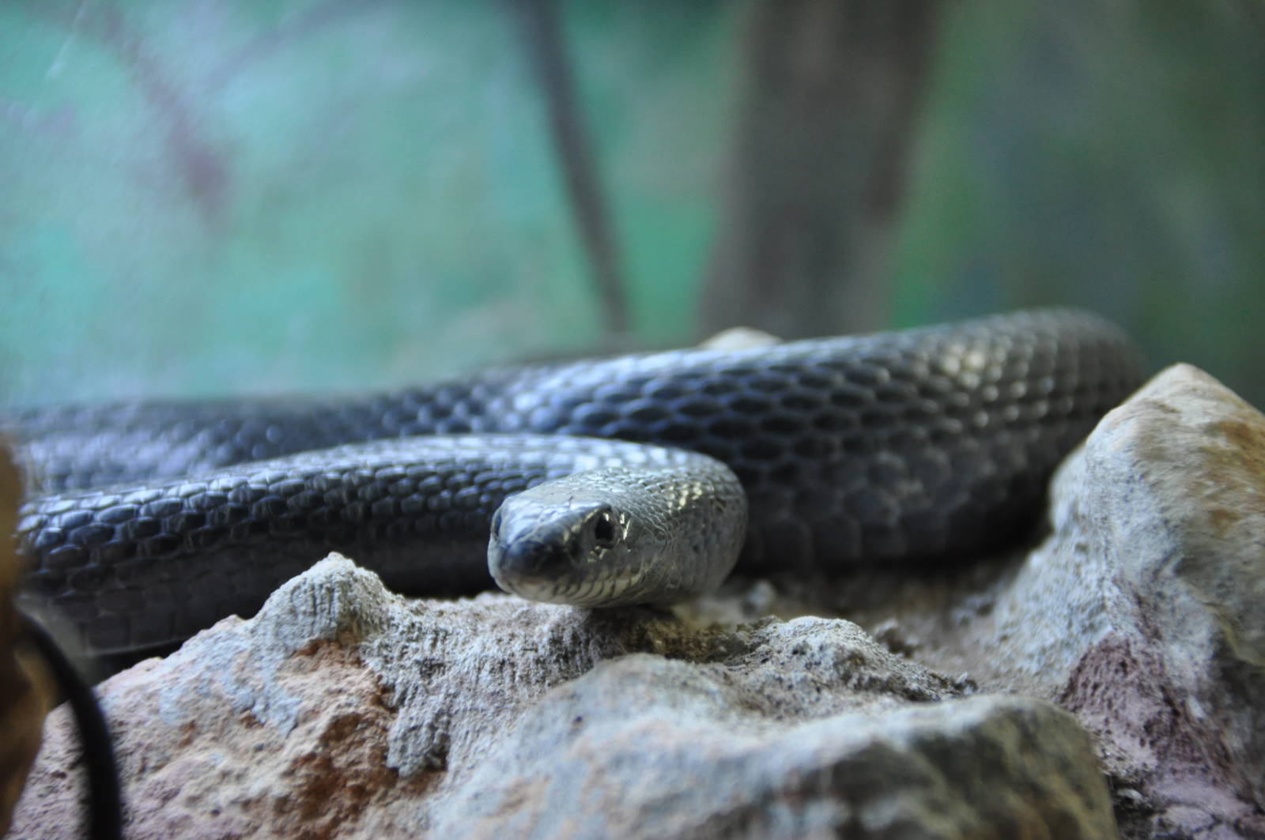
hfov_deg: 6.3
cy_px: 420
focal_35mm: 330
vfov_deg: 4.2
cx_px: 632
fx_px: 11583
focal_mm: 220
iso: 1000
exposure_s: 1/50
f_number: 5.6
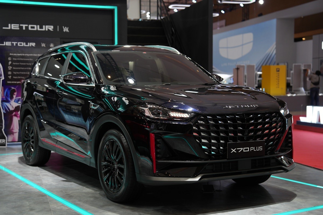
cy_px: 108
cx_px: 162
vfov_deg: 23.8
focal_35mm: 57
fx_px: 511
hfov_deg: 35.1
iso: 400
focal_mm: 57
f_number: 2.8
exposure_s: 1/250
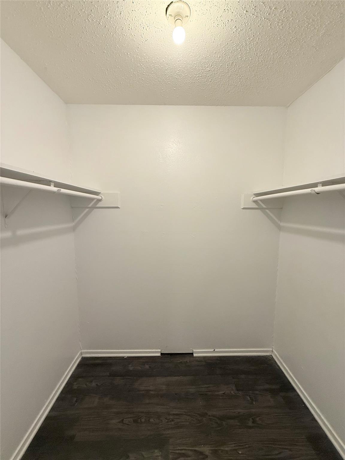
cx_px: 172
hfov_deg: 85.7
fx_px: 186
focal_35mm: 14
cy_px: 230
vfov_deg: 102.1
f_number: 2.2
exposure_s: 1/120
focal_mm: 2.22
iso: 320
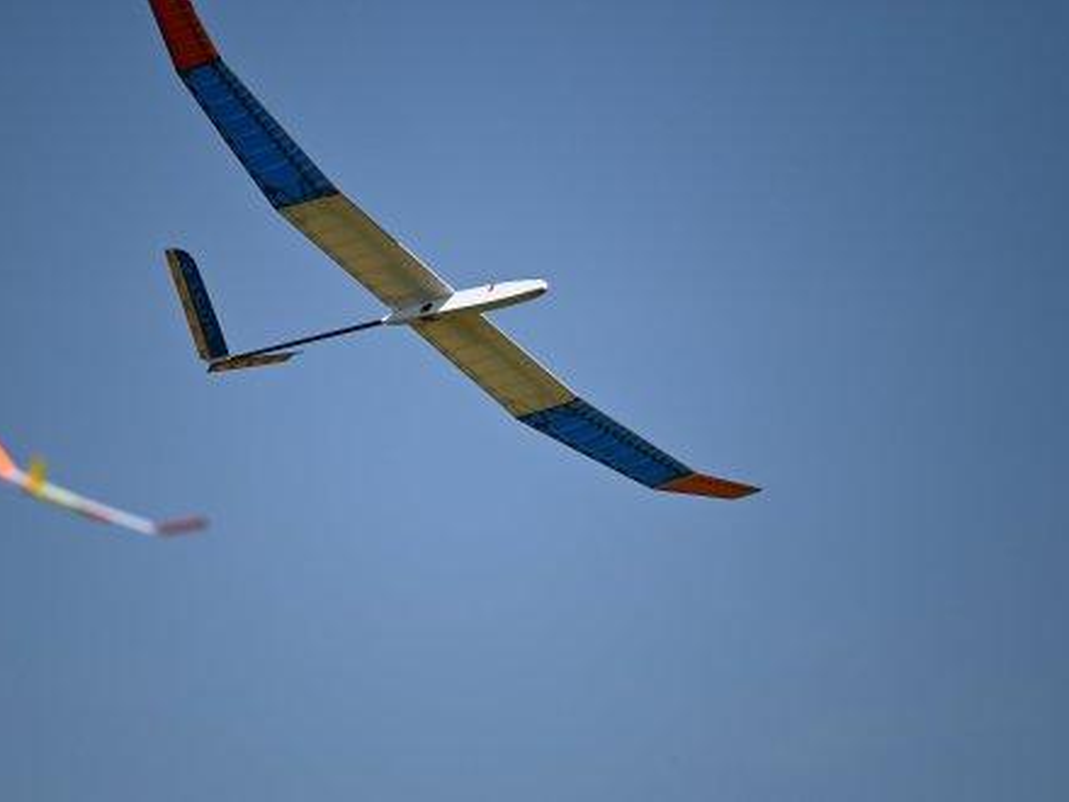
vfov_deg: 3.4
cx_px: 480
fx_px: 13434
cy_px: 401
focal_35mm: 435
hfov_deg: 4.6
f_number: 6.3
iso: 320
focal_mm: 400
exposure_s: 1/2500
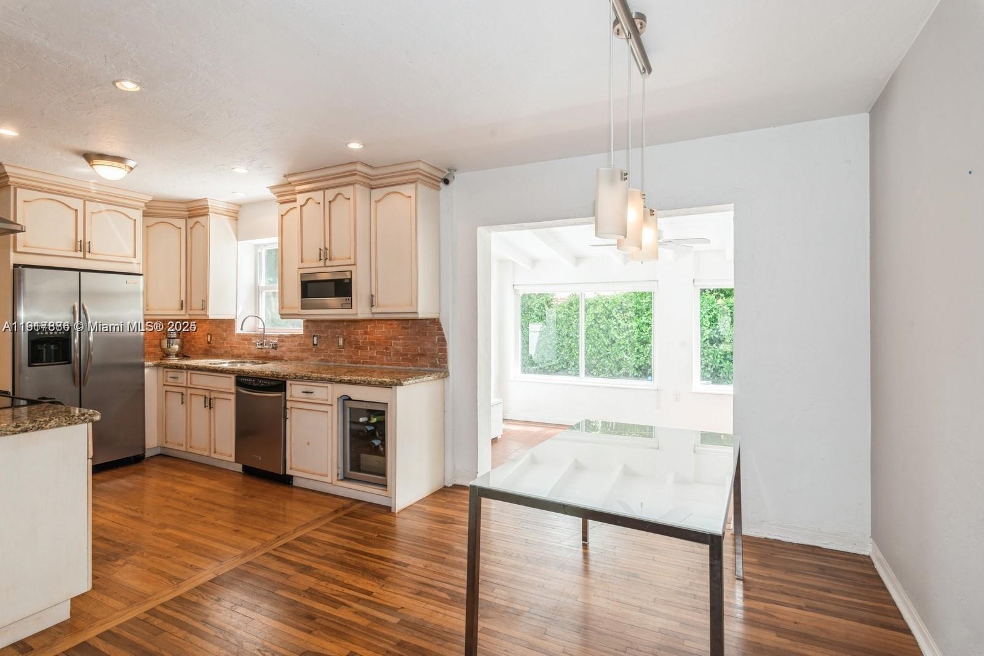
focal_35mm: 17
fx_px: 465
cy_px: 328
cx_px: 492
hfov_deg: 93.3
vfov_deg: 70.5
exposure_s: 1/15
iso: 200
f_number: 8
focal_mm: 17
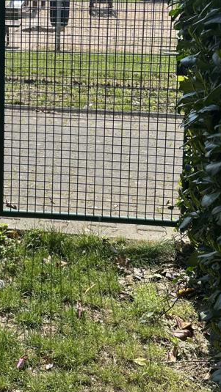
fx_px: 521
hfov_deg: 23.6
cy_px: 42
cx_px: 43
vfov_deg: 38.6
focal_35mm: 50
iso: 80
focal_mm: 6.86
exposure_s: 1/3155
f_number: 1.78
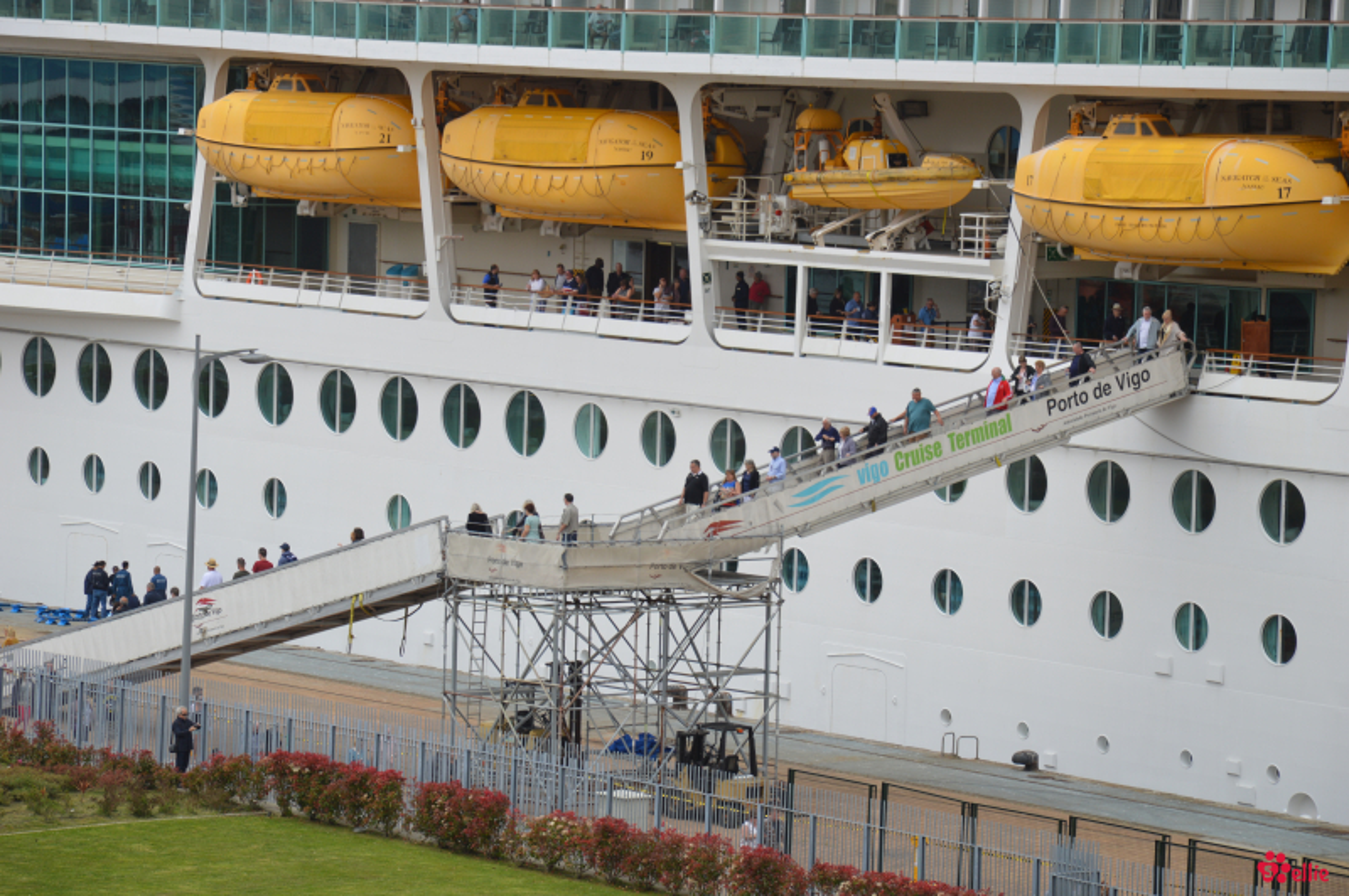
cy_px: 448
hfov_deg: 13.1
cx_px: 674
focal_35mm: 158
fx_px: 5897
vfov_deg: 8.7
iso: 100
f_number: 8
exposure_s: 1/250
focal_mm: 105
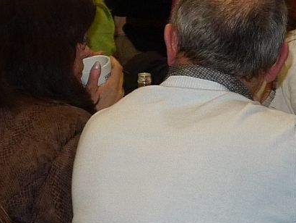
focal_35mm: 228
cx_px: -10
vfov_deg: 6.5
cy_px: 52
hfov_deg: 8.6
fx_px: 1951
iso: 200
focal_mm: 12.1
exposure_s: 1/60
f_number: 2.8
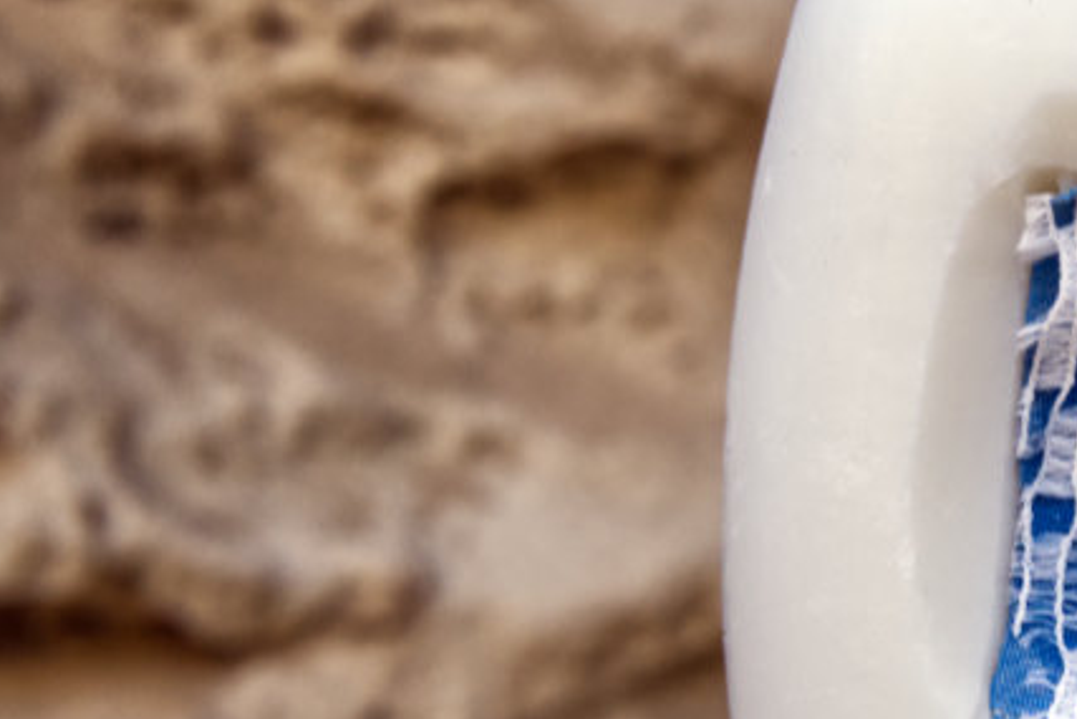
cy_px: 375
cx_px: 1150
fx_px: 3232
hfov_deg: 18.3
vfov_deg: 12.7
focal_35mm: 108
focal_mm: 30
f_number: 11
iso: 640
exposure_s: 1/160
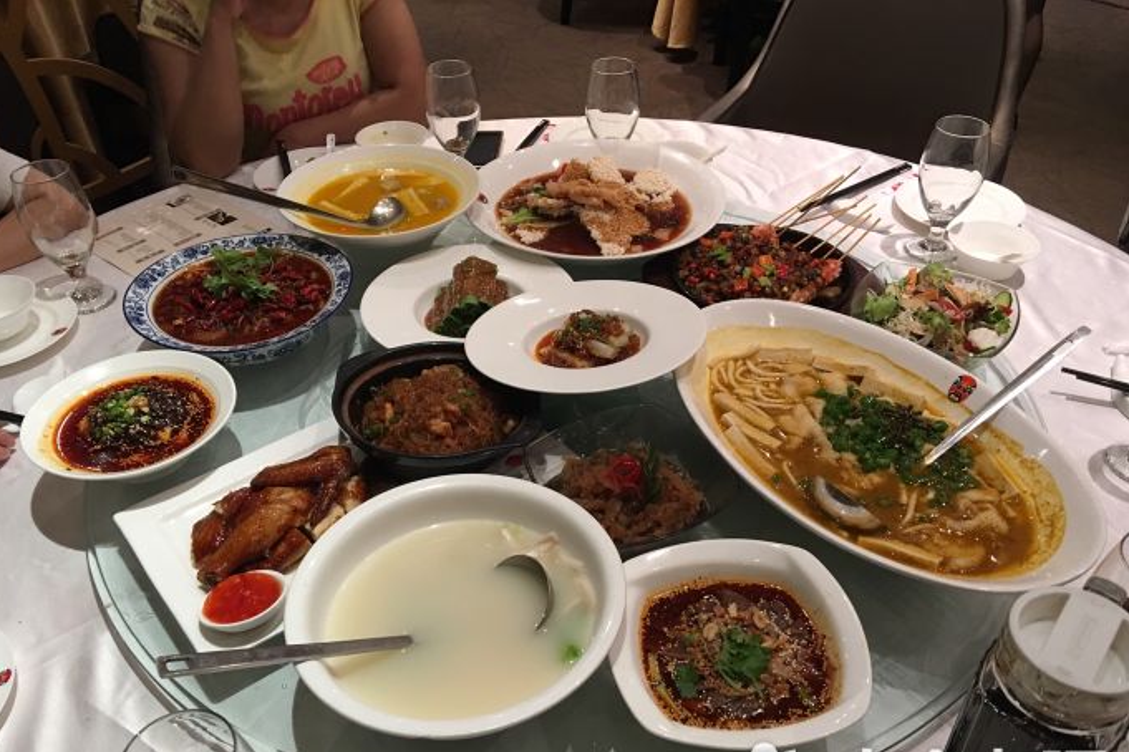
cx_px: 570
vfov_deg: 42.2
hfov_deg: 60.3
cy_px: 433
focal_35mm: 31
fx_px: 972
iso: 80
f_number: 2.2
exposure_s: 1/17
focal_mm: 4.15
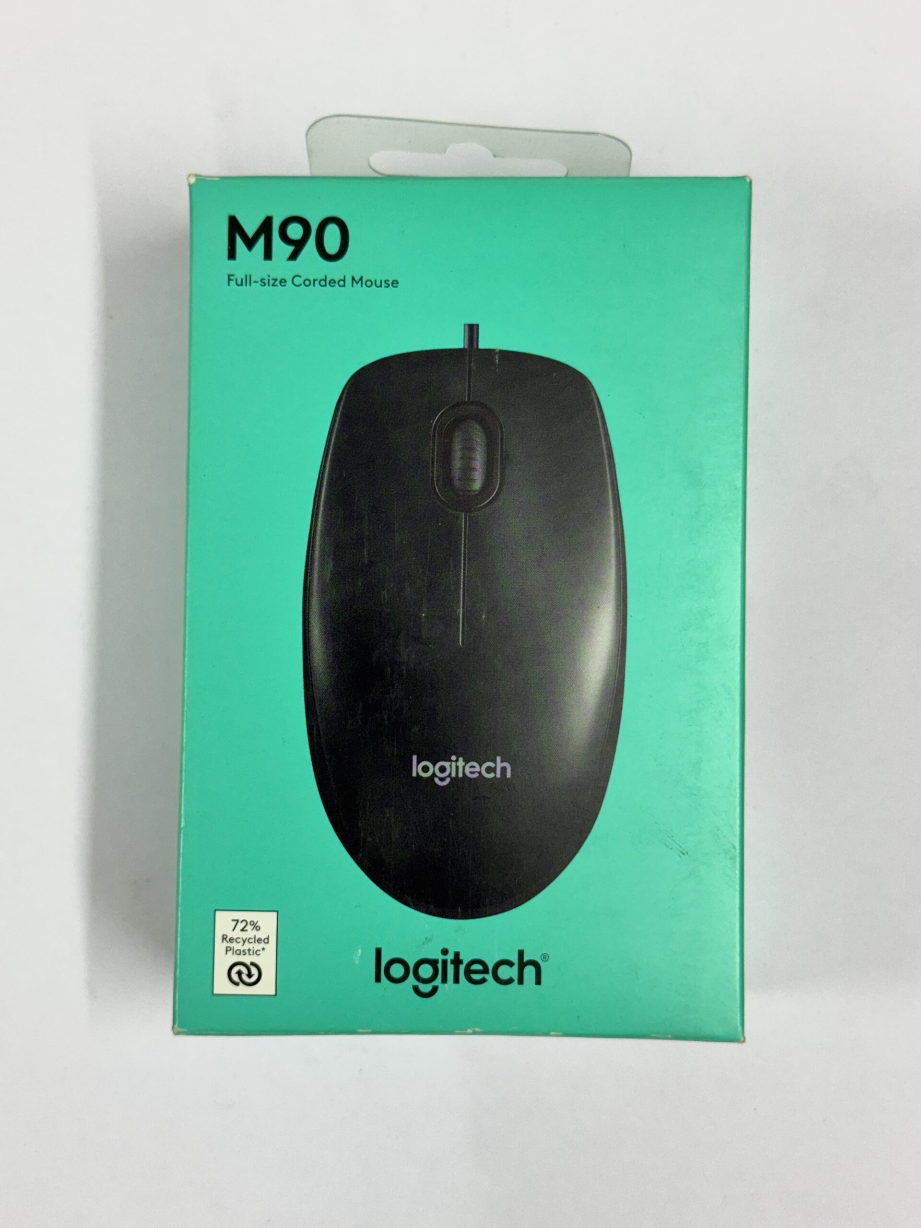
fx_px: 1703
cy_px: 614
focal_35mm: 48
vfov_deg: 39.7
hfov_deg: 30.3
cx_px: 460
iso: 80
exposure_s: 1/100
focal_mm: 6.76
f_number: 1.78
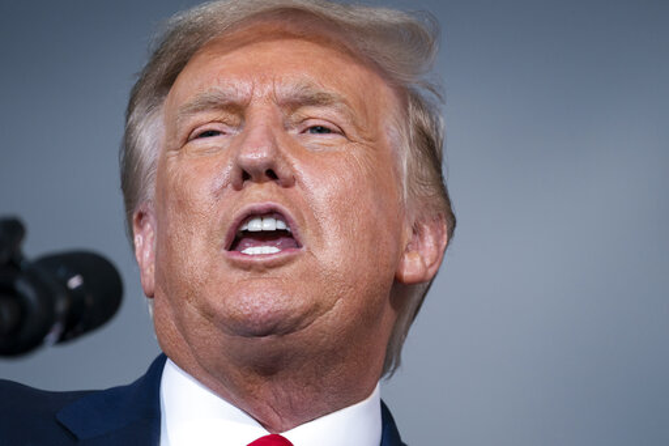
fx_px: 7431
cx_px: 334
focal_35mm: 400
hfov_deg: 5.2
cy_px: 223
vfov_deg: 3.4
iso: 1600
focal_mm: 400
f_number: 5.6
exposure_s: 1/1000
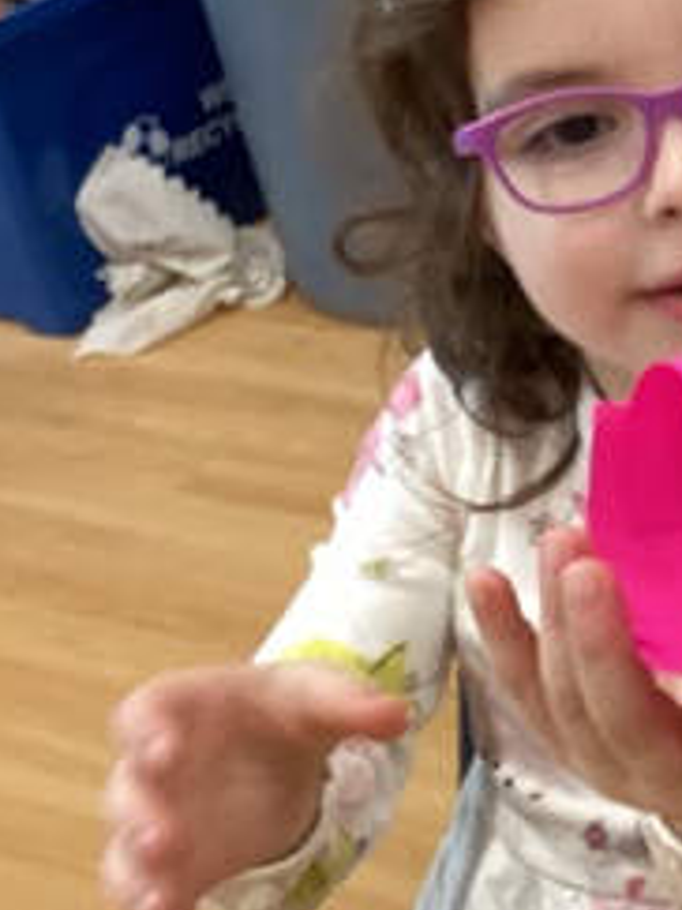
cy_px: 479
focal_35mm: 85
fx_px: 2235
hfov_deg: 16.5
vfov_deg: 23.0
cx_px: 862
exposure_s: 1/60
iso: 200
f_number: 2.4
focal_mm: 3.3
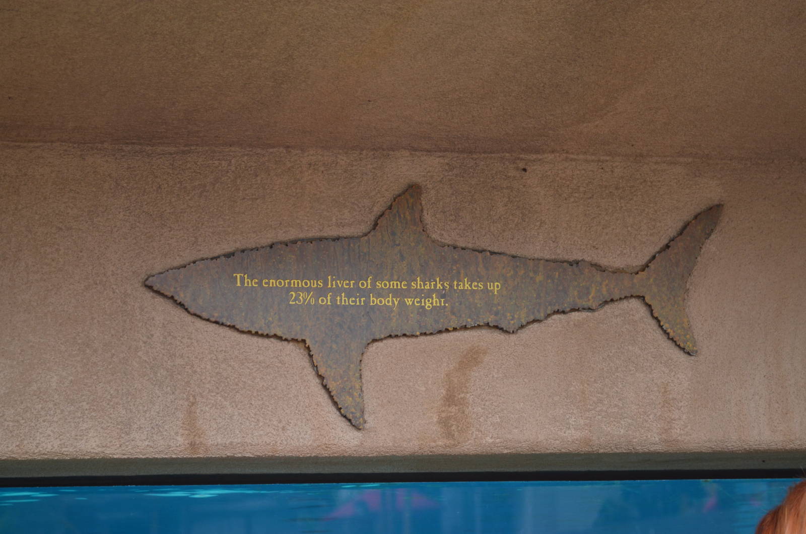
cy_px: 267
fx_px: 1843
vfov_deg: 16.5
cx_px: 403
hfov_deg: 24.7
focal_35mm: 82
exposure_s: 1/100
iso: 400
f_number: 5.6
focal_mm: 55
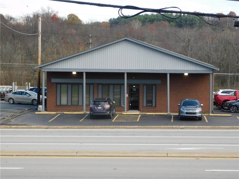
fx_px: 684
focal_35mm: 99
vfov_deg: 14.9
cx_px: 120
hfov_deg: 19.8
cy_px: 90
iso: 125
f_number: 4.6
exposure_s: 1/250
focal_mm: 17.6
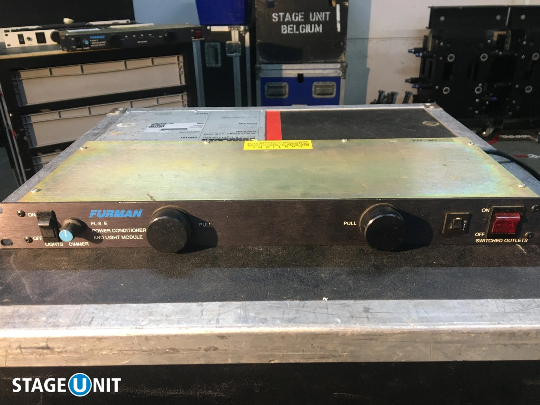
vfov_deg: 48.2
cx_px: 270
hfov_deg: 61.7
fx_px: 452
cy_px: 202
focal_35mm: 29
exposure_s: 1/33
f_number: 2.2
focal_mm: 4.15
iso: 100
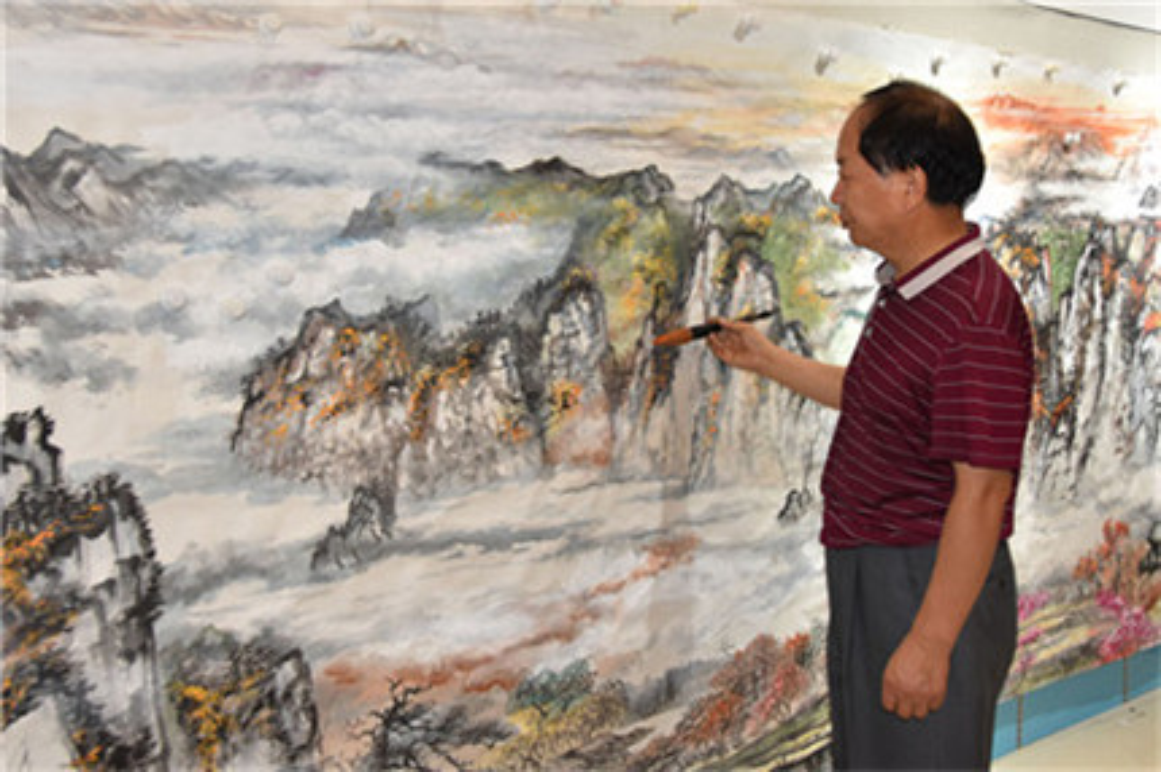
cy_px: 386
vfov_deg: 39.9
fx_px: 1063
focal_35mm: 33
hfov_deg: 57.3
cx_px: 580
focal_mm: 22
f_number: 4.5
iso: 800
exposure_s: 1/80
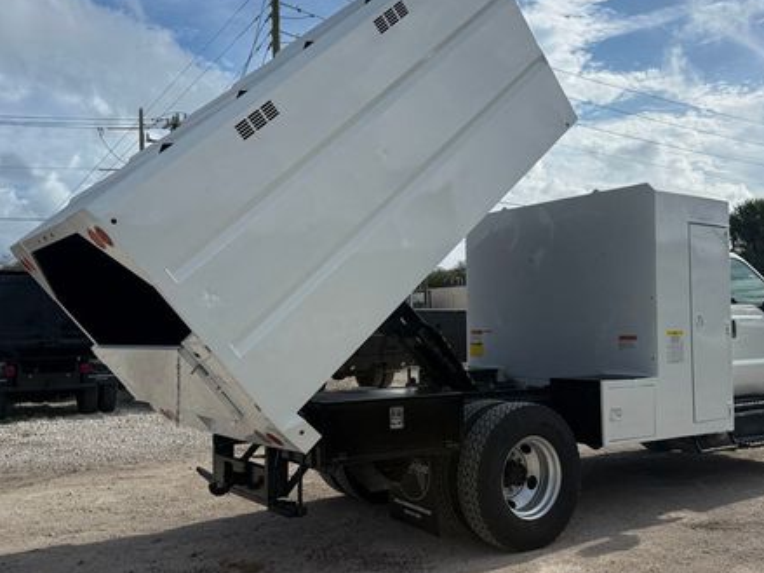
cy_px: 294
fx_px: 772
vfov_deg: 40.7
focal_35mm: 35
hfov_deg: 52.6
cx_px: 414
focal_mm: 6.76
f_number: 1.78
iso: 80
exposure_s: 1/14286
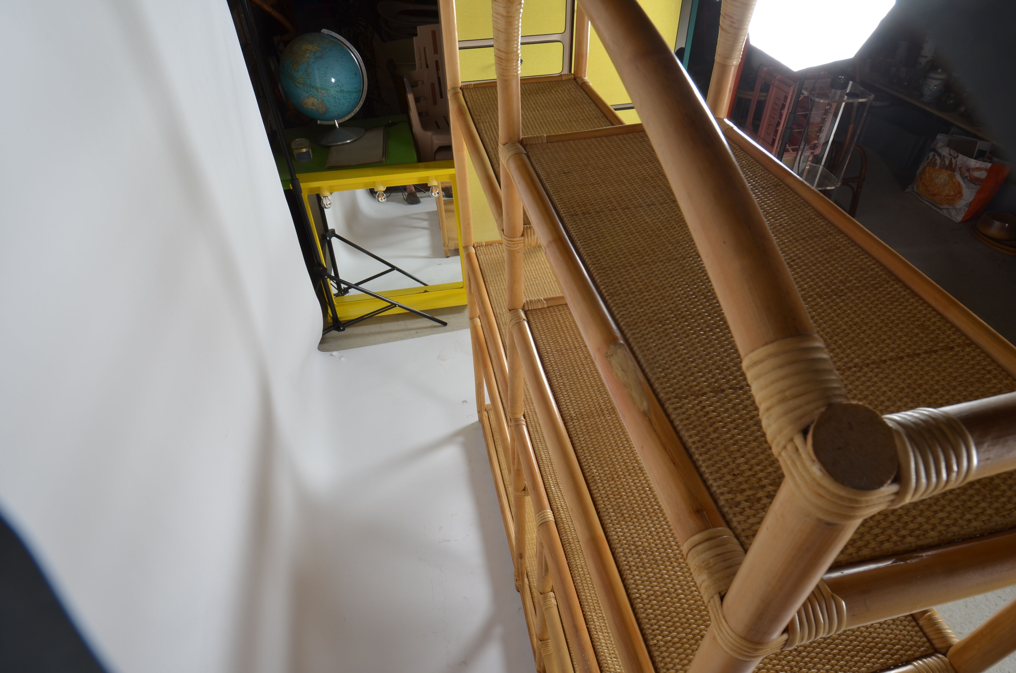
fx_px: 549
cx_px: 508
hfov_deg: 85.5
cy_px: 336
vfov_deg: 63.0
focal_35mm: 20
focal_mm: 13
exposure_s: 1/125
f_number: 11
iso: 100
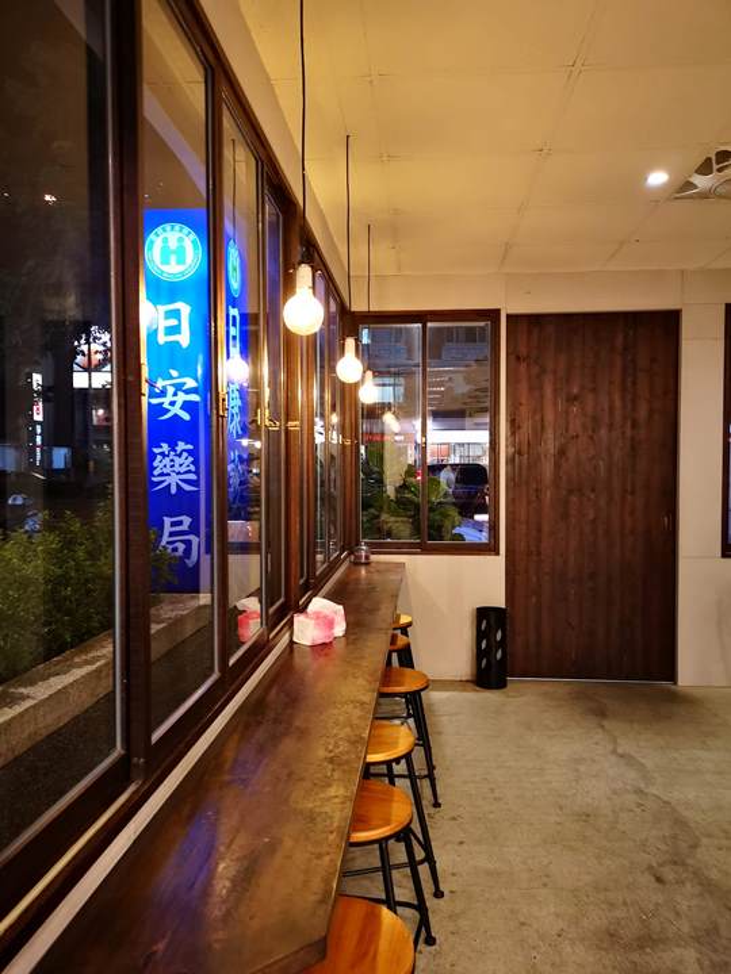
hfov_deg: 51.4
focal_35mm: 27
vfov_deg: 65.3
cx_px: 366
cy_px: 487
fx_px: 760
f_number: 1.8
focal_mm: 3.95
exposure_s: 1/36
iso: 250
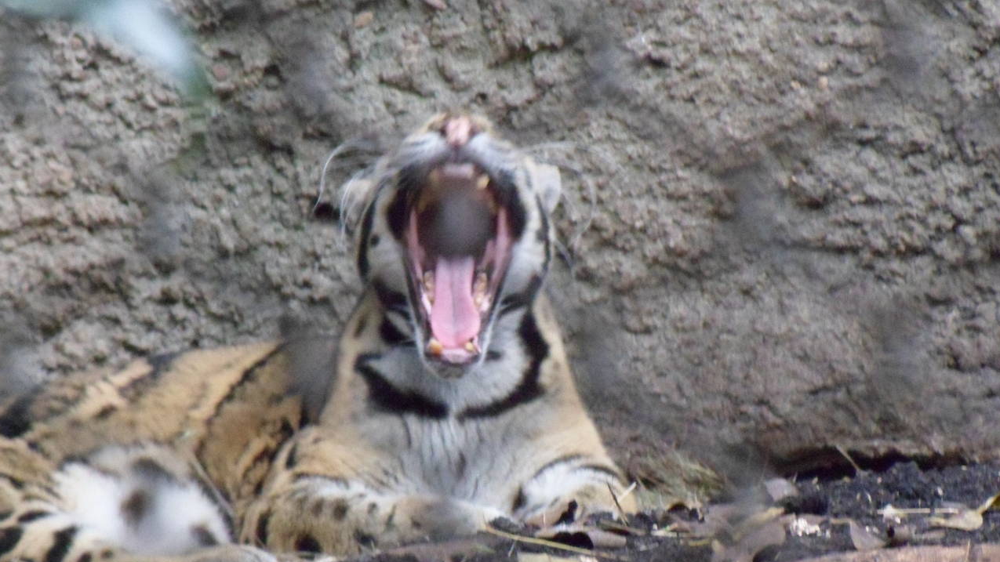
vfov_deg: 3.3
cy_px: 307
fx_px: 9784
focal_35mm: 369
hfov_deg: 5.9
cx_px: 515
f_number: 5.9
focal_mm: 46.8
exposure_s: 1/30
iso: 800
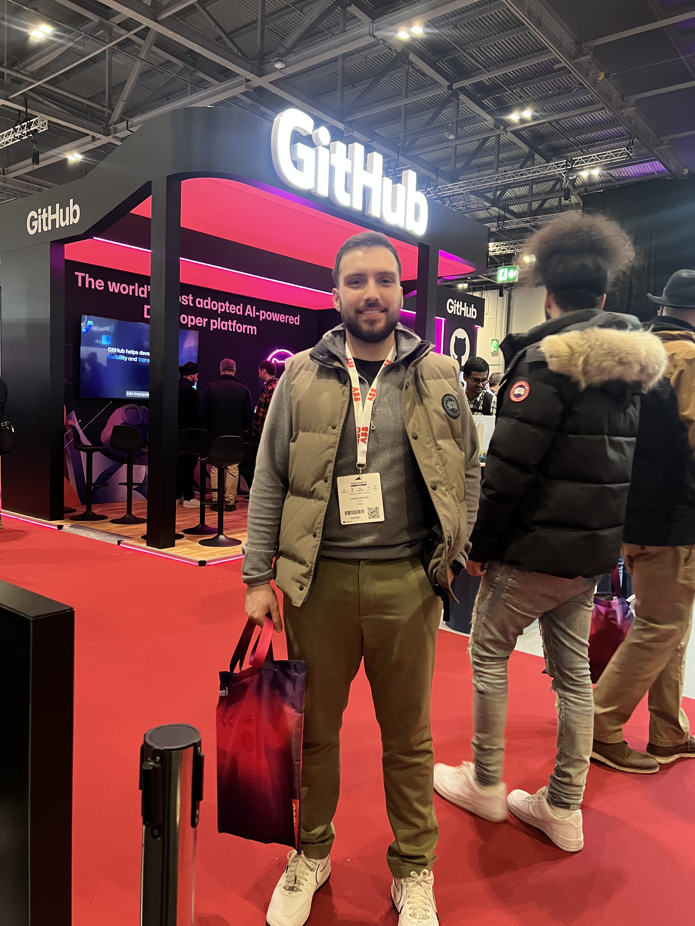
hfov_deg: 53.1
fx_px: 696
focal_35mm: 26
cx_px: 348
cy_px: 463
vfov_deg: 67.3
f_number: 1.5
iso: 200
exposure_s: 1/50
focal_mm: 5.7
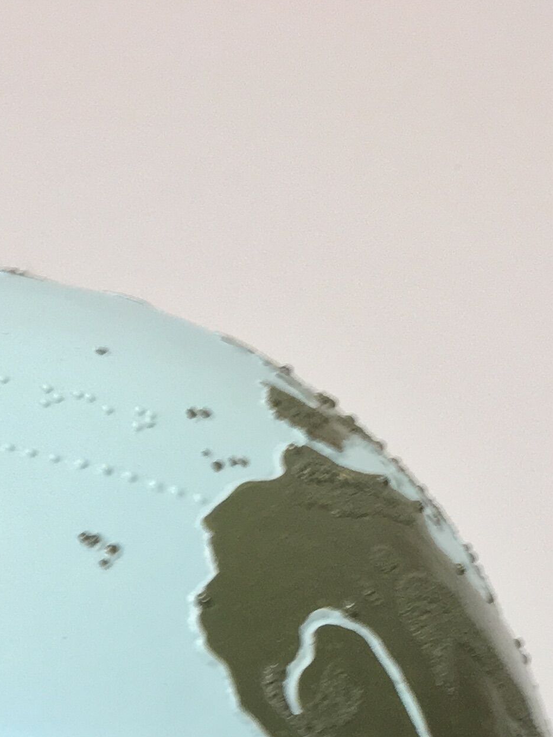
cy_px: 1151
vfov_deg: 18.2
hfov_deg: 15.4
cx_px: -29
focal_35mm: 94
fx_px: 2002
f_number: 2.2
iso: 40
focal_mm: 4.15
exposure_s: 1/33
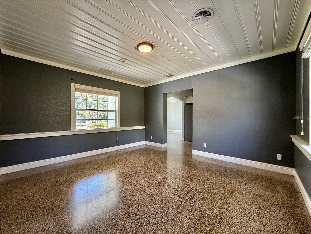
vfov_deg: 85.7
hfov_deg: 102.1
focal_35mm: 14
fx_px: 126
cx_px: 156
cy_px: 117
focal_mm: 2.22
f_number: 2.2
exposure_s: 1/121
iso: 320
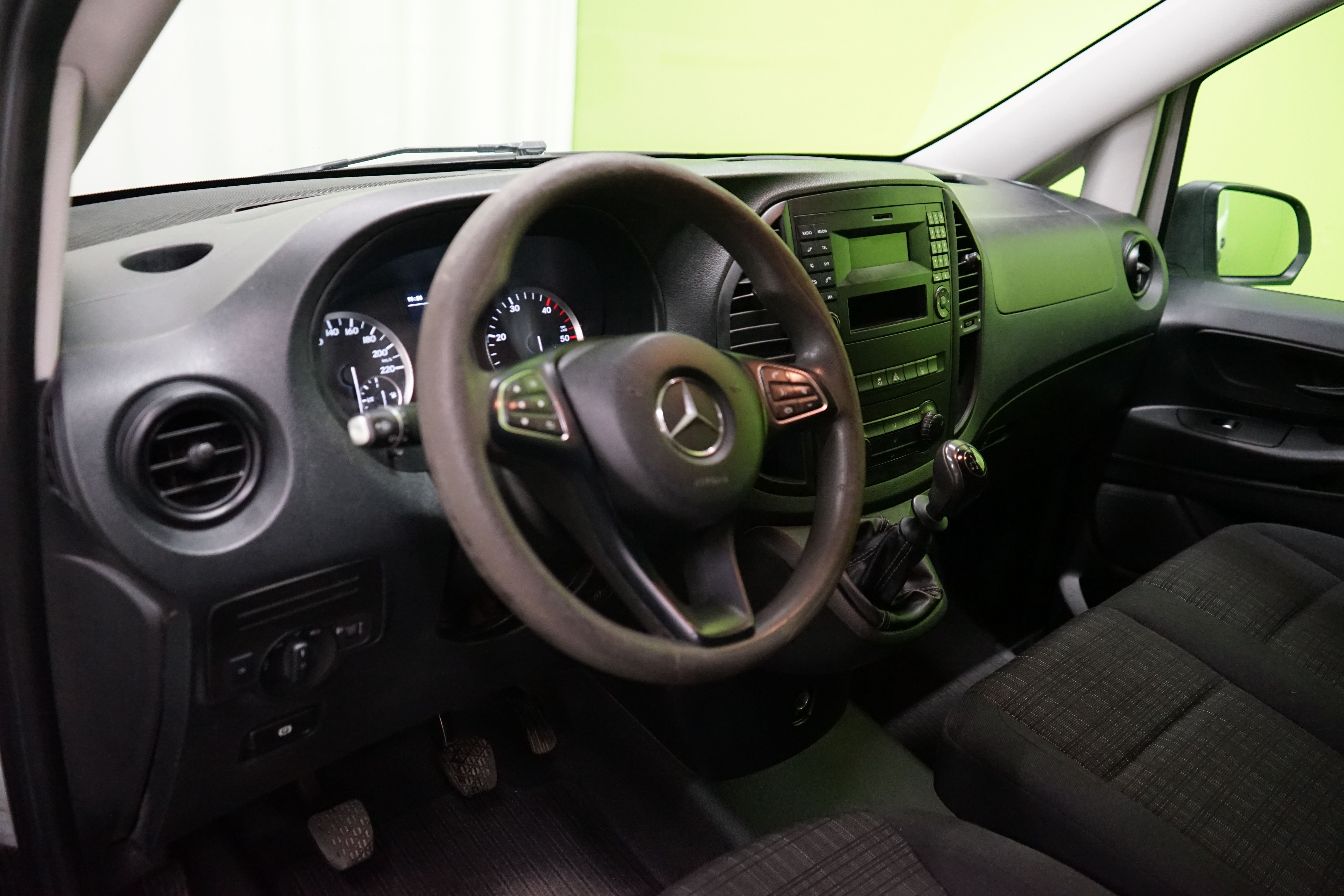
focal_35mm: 31
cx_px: 672
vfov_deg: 42.3
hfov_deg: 60.3
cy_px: 448
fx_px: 1157
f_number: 4
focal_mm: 31
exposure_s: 1/160
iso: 5000
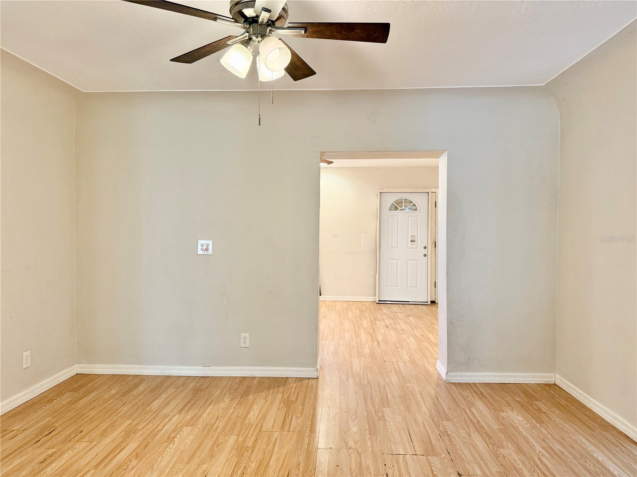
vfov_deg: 56.8
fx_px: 442
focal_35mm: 24
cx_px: 318
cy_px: 238
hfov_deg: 71.6
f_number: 1.78
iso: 200
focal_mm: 6.76
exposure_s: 1/60
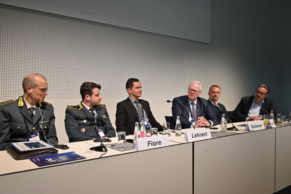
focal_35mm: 31
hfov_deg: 61.1
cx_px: 141
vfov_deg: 42.9
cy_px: 100
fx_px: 247
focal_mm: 29.5
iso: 1600
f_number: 8
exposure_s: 1/160
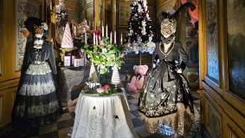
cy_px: 45
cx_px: 119
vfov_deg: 54.6
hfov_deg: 86.6
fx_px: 130
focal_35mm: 20
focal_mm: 2.2
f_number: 2.2
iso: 640
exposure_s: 1/25
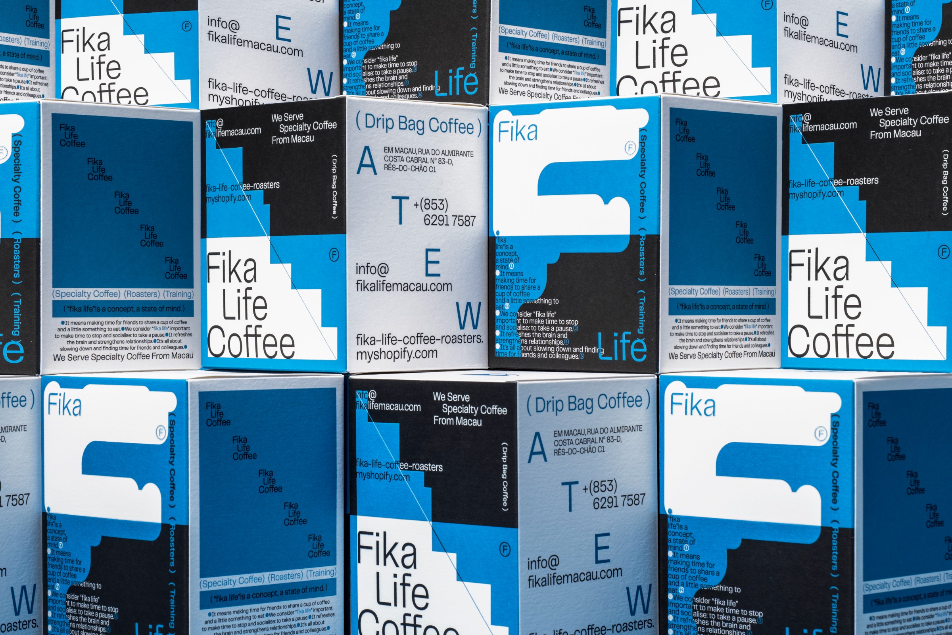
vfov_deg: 14.6
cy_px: 318
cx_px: 476
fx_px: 2486
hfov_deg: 21.7
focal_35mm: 94
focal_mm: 94
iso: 100
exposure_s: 1/100
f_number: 18
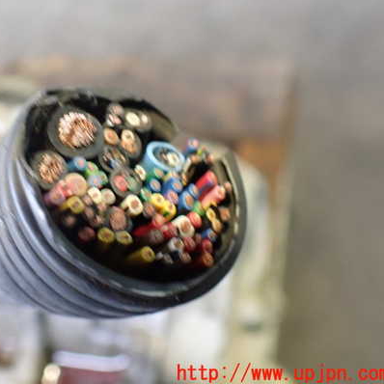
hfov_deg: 40.9
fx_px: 502
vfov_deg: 41.8
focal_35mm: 40
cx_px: 105
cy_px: 169
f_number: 2.3
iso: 800
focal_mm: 5.4
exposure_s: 1/40
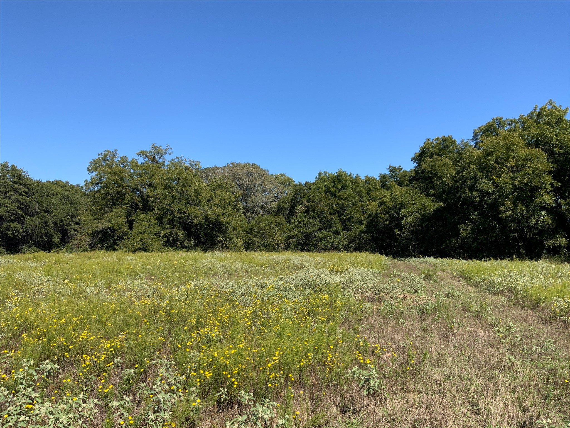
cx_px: 285
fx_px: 478
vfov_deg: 48.2
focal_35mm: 29
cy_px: 214
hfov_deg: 61.7
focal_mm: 3
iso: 16
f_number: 1.8
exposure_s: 1/1577
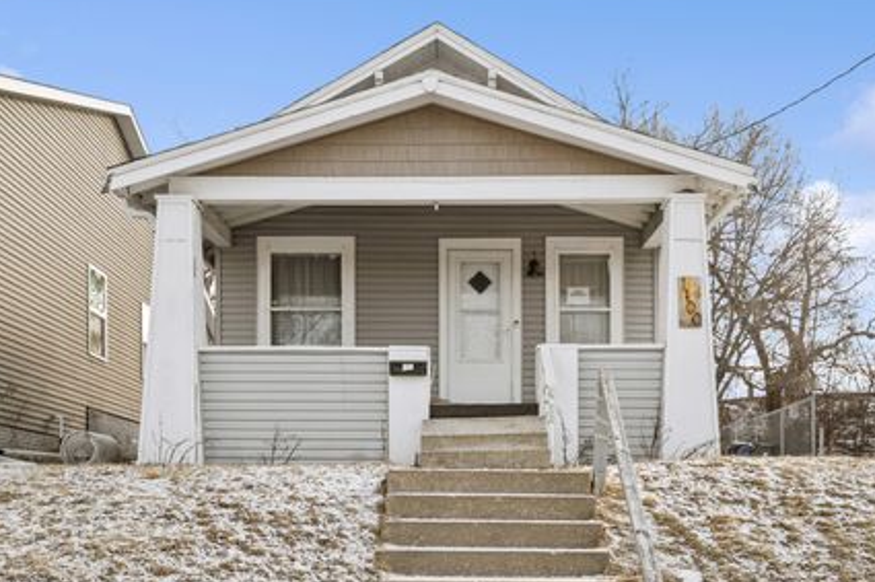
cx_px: 443
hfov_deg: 48.5
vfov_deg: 33.3
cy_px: 246
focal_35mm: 40
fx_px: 972
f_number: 8
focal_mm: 34
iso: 400
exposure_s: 1/500
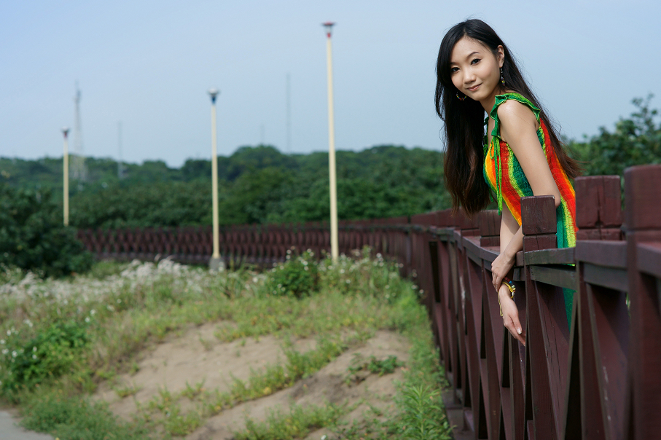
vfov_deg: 14.2
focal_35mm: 96
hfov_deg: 21.2
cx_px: 351
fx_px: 1762
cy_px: 193
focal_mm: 85
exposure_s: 1/1600
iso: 200
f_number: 5
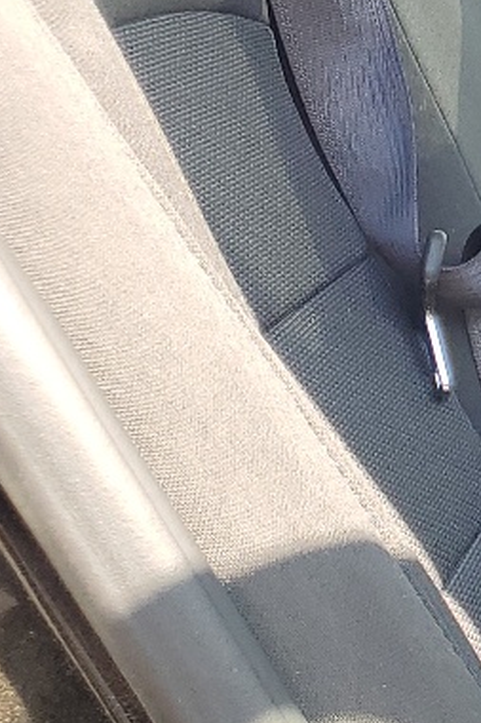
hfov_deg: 9.6
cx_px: 1399
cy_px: 264
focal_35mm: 114
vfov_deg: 17.9
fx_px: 2287
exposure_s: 1/294
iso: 50
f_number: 1.5
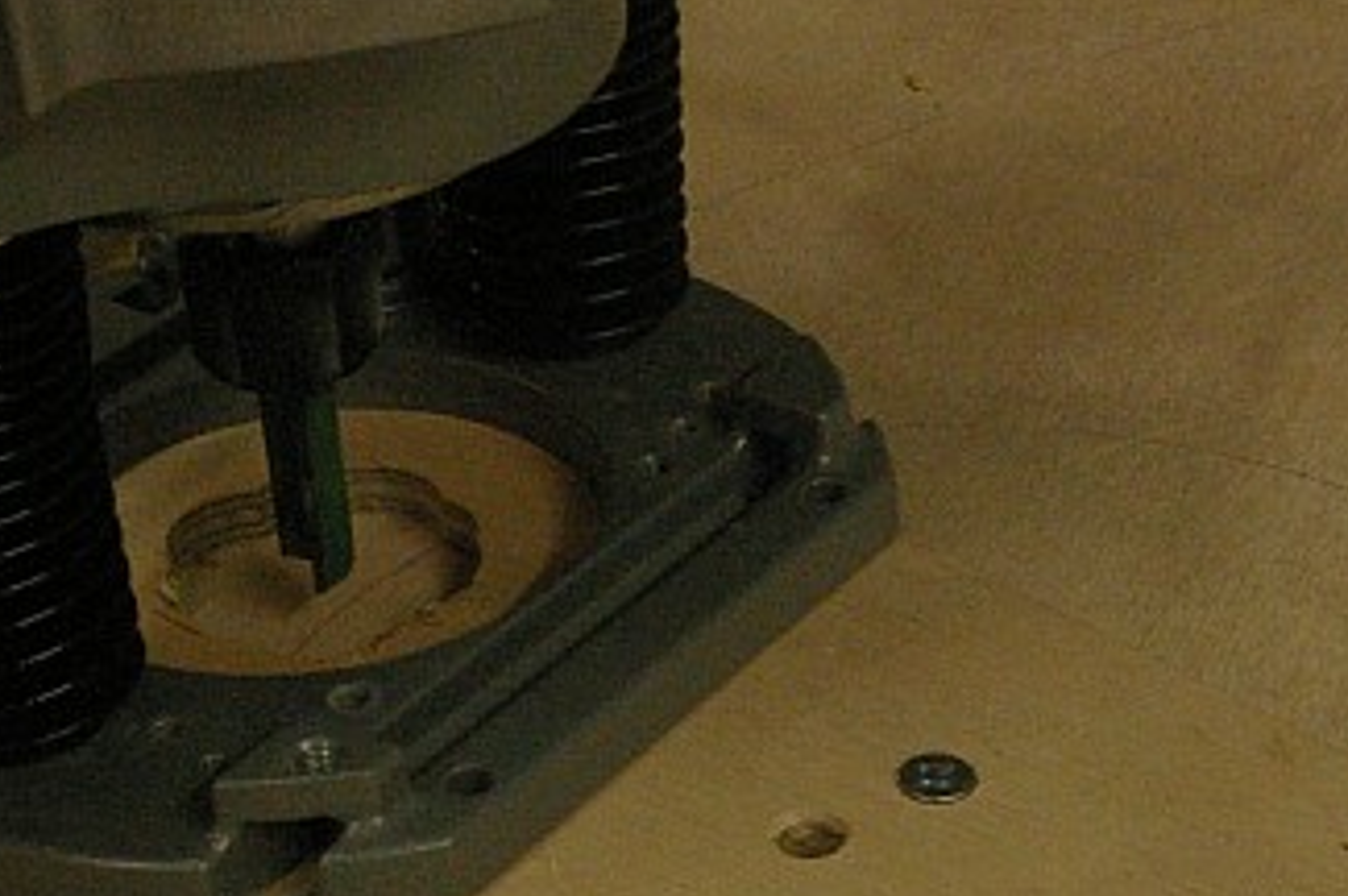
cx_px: 614
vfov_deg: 16.3
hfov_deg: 24.5
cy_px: 765
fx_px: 3105
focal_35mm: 83
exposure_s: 1/45
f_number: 8
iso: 1600
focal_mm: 18
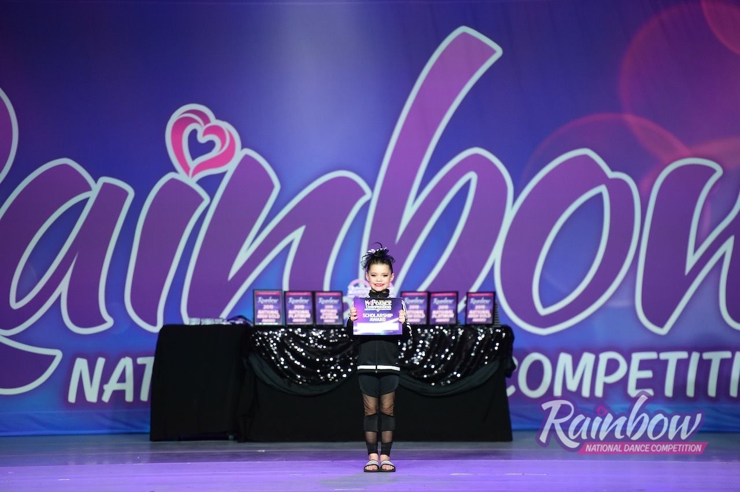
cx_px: 370
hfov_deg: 10.3
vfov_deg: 6.9
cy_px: 246
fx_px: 4109
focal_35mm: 200
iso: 3200
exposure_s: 1/1600
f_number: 2.8
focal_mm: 200
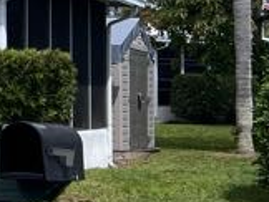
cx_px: -325
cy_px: -1
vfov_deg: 11.0
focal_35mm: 134
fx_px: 1043
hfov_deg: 12.4
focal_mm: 5.7
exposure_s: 1/4630
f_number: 1.5
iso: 50
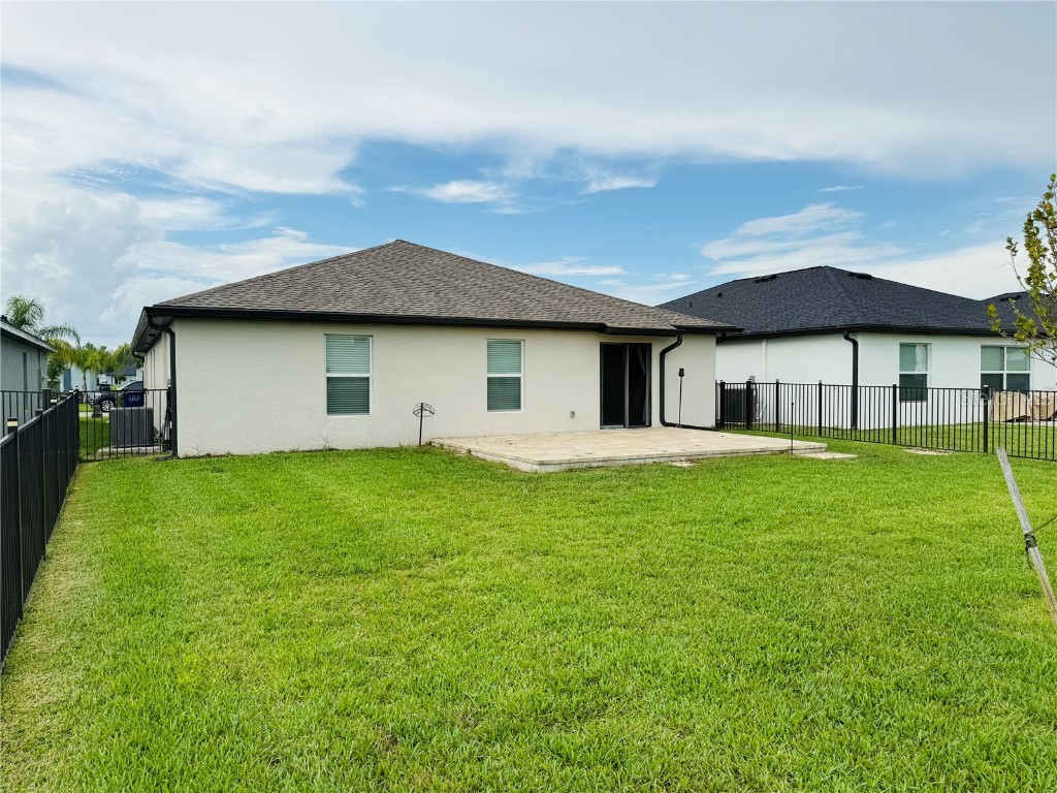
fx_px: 733
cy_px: 396
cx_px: 528
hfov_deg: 71.6
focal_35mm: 24
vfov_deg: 56.8
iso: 80
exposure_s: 1/3145
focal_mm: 6.76
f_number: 1.78
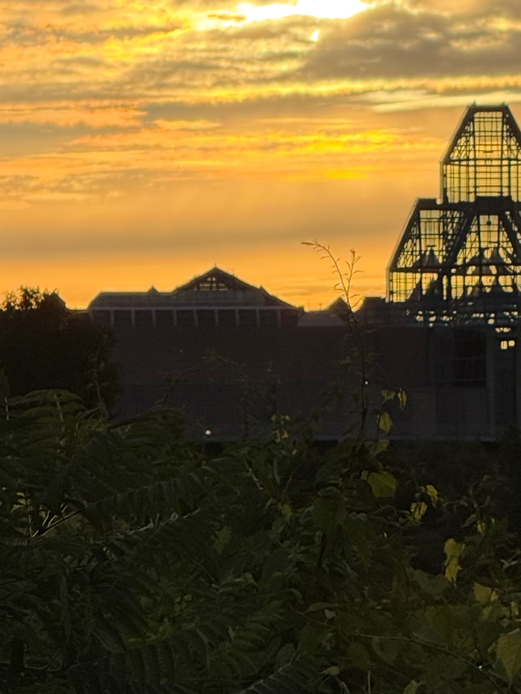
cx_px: 326
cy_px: 355
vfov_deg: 5.5
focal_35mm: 359
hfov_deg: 4.1
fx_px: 7204
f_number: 2.8
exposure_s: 1/2283
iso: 50
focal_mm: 15.66
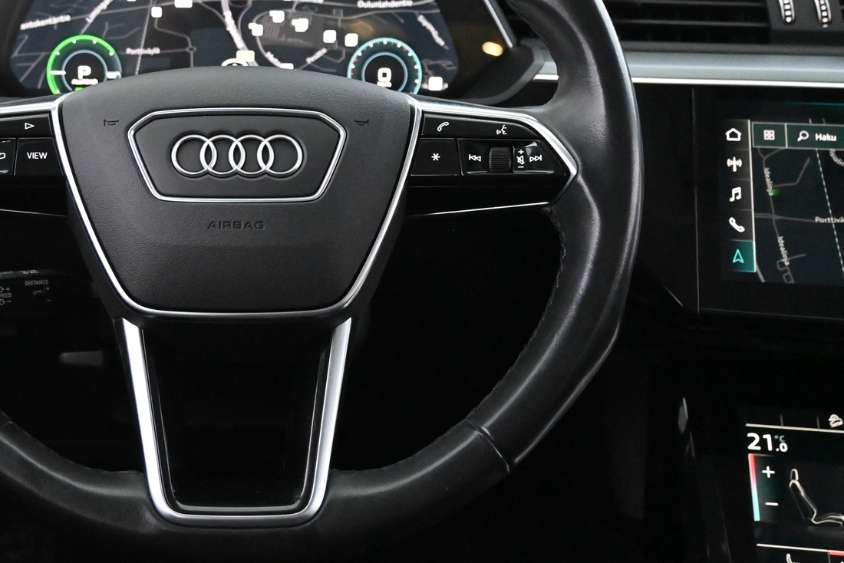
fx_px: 1243
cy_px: 163
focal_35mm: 53
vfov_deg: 25.3
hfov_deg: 36.8
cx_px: 234
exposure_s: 1/40
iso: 9000
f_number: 4.2
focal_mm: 24
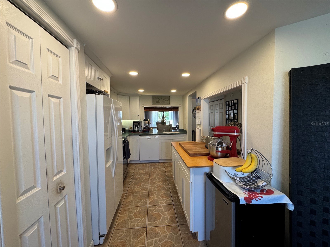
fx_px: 133
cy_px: 124
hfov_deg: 102.1
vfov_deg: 85.7
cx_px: 165
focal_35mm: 14
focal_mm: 2.22
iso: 200
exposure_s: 1/60
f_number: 2.2
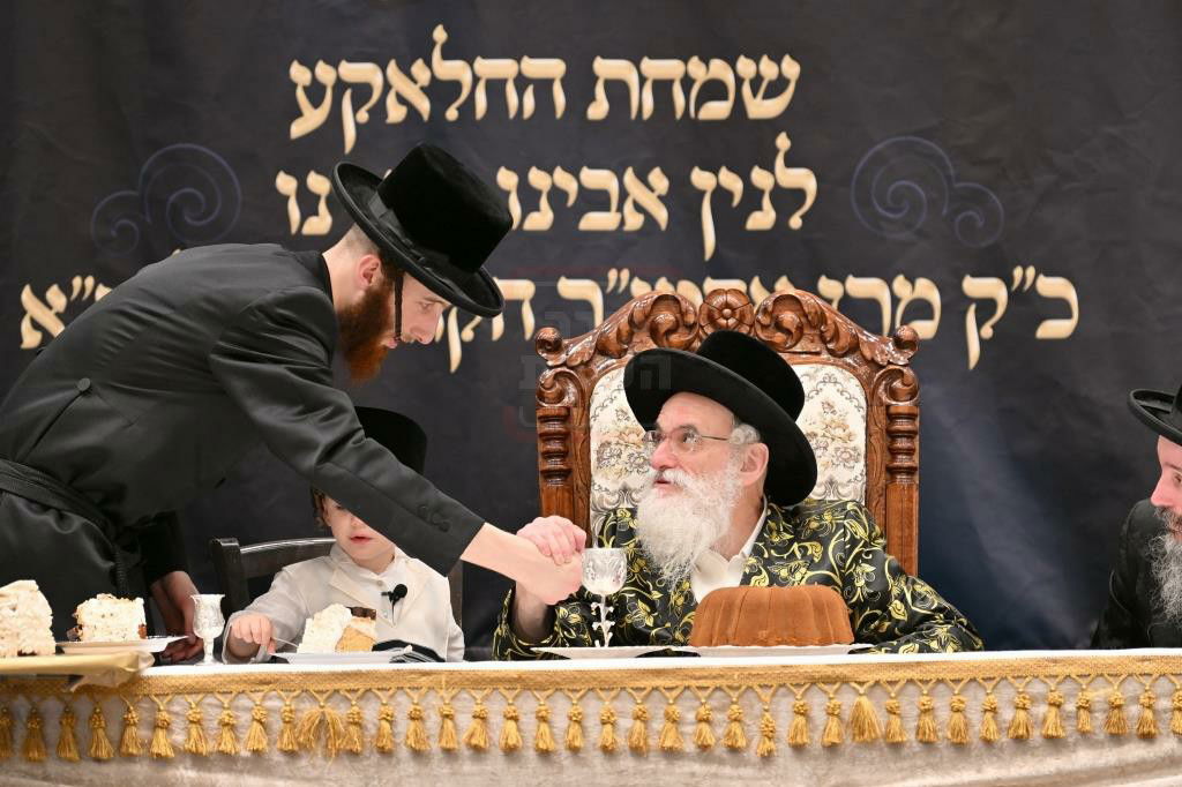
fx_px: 9091
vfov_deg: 5.0
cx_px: 591
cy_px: 394
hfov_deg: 7.4
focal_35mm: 277
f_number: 2.8
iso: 200
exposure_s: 1/250
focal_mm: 185
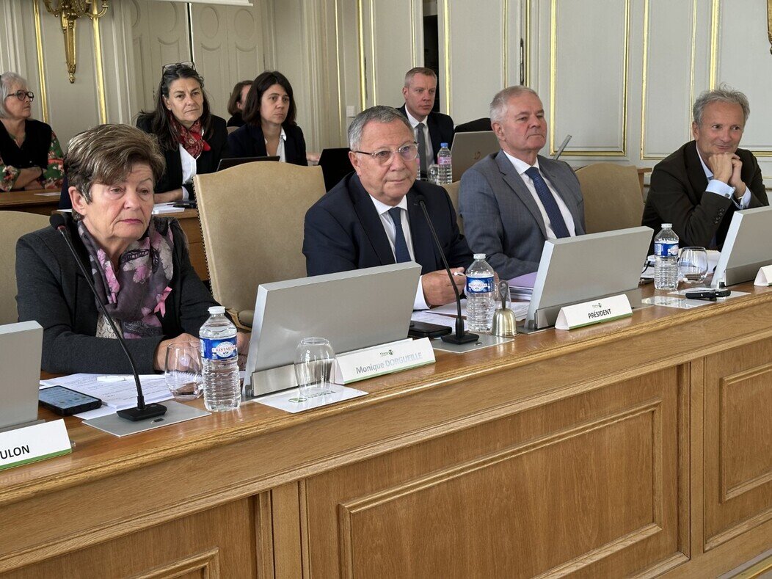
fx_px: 1070
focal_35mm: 48
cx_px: 386
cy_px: 290
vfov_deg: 30.3
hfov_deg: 39.7
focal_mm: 6.86
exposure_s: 1/60
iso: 125
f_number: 1.78
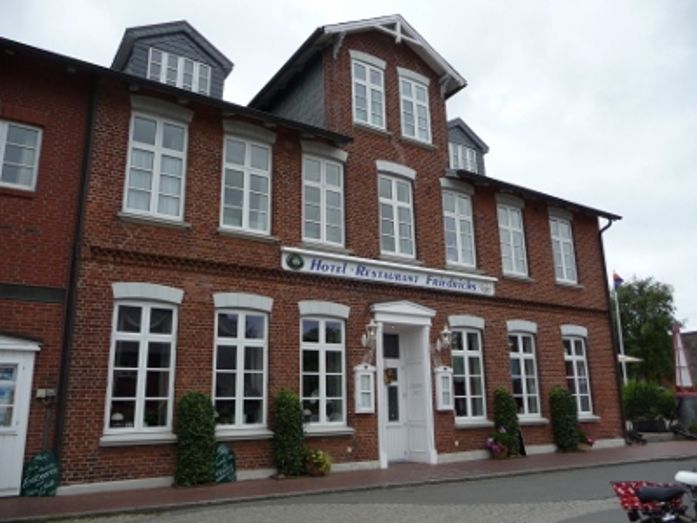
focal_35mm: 28
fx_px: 564
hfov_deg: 63.4
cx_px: 348
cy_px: 262
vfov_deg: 49.7
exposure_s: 1/800
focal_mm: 4.7
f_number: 3.3
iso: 100
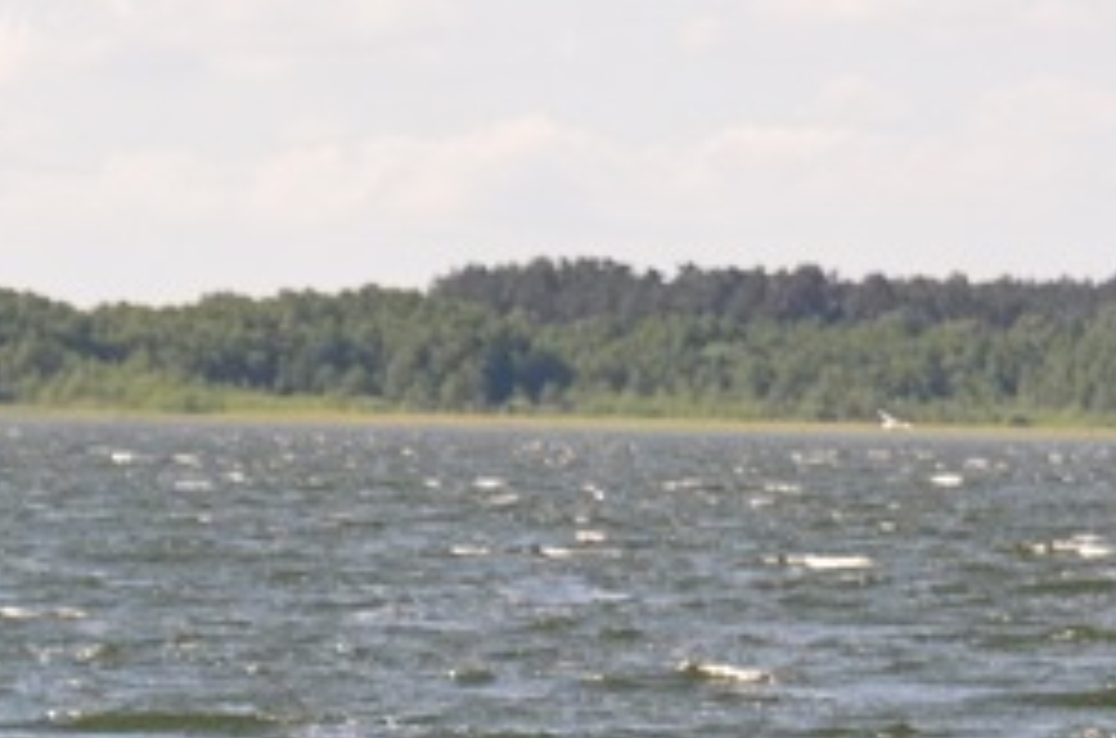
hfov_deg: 4.5
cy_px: 1154
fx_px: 14039
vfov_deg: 3.0
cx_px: -52
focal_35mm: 454
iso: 640
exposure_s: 1/3200
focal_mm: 75
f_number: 4.5
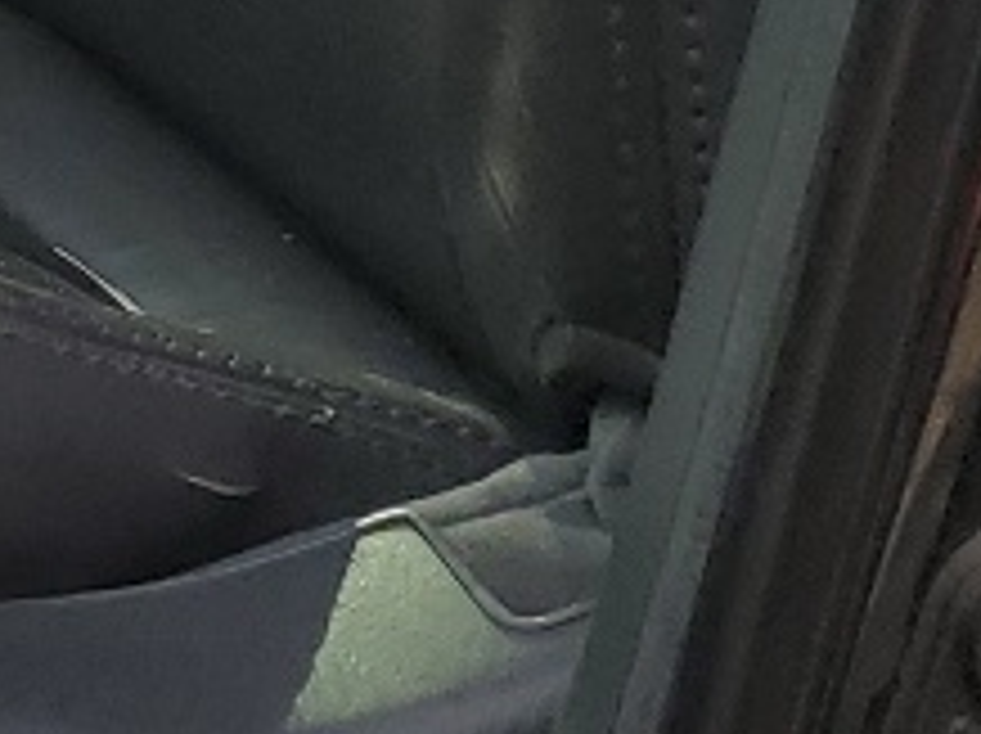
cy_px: -995
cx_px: -1305
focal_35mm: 191
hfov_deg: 9.3
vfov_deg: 7.3
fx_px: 5407
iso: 50
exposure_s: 1/1111
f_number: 1.5
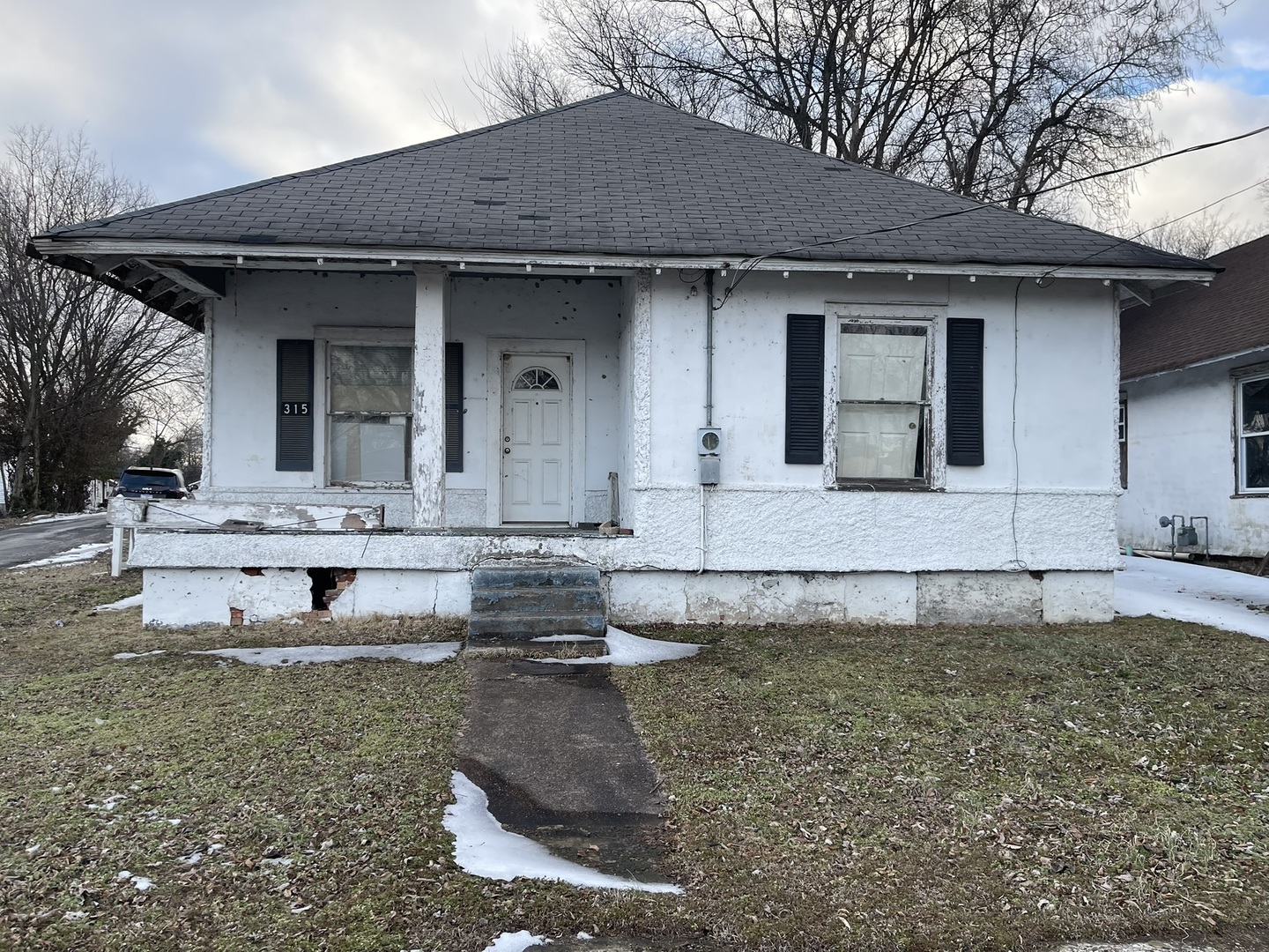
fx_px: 916
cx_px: 634
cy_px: 476
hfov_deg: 69.4
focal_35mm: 25
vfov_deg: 54.9
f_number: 1.6
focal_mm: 5.1
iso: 32
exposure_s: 1/516
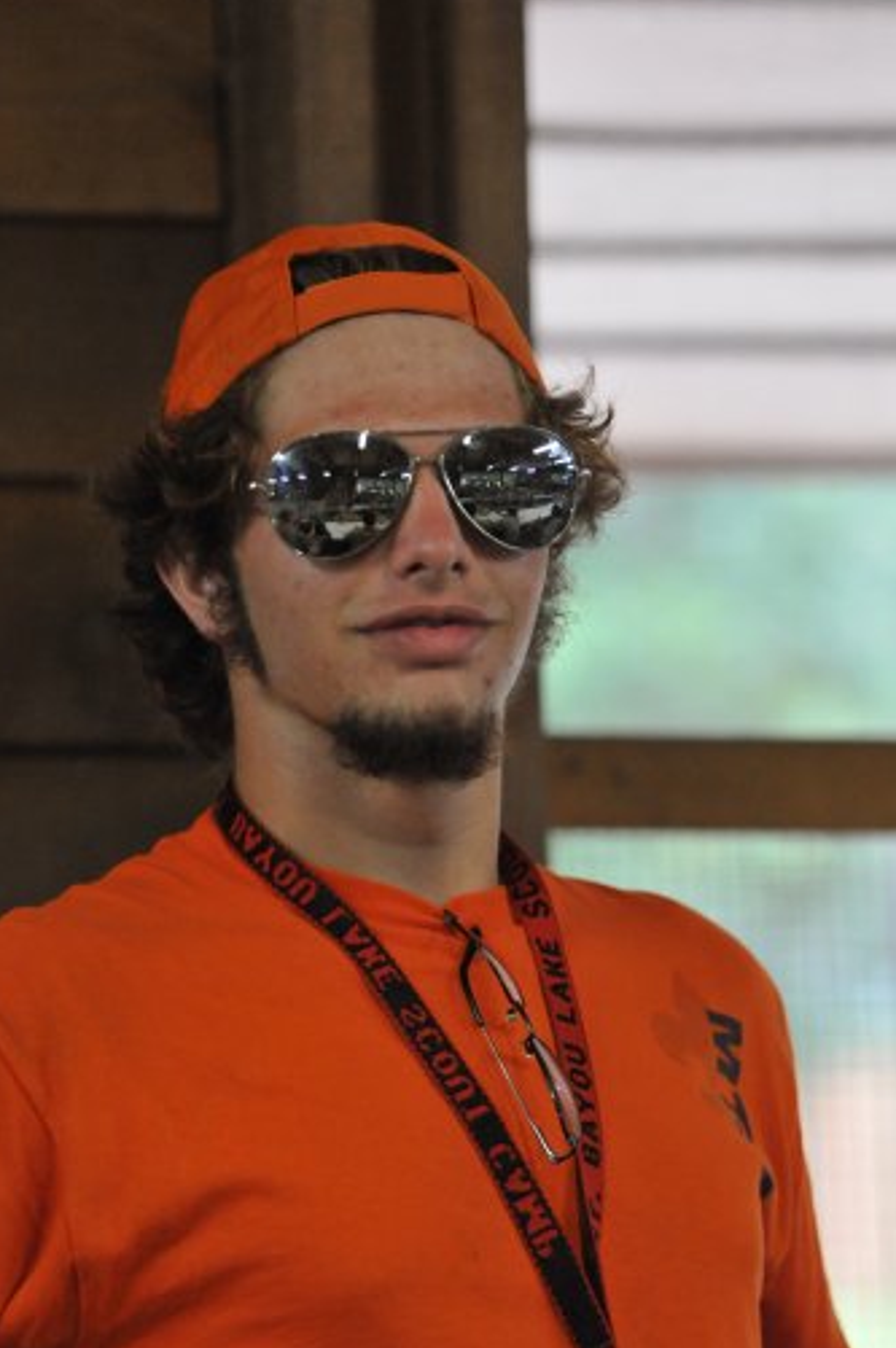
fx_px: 6584
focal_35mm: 176
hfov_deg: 7.8
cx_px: 378
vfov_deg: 11.7
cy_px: 788
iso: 1600
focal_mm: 98
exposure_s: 1/125
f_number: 2.8
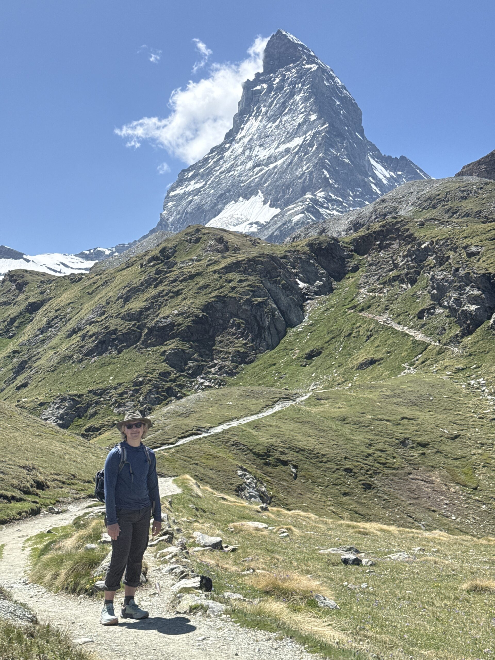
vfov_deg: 39.7
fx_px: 915
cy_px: 330
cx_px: 248
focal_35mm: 48
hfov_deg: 30.3
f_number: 1.78
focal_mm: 6.76
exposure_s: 1/6024
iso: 80
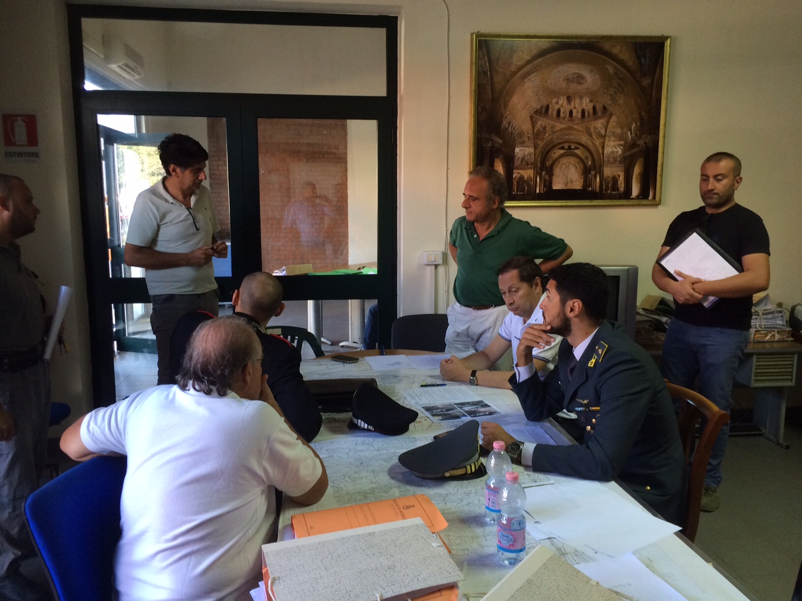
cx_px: 401
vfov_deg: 48.2
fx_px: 672
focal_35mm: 29
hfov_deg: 61.7
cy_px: 300
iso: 80
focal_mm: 4.15
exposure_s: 1/30
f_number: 2.2
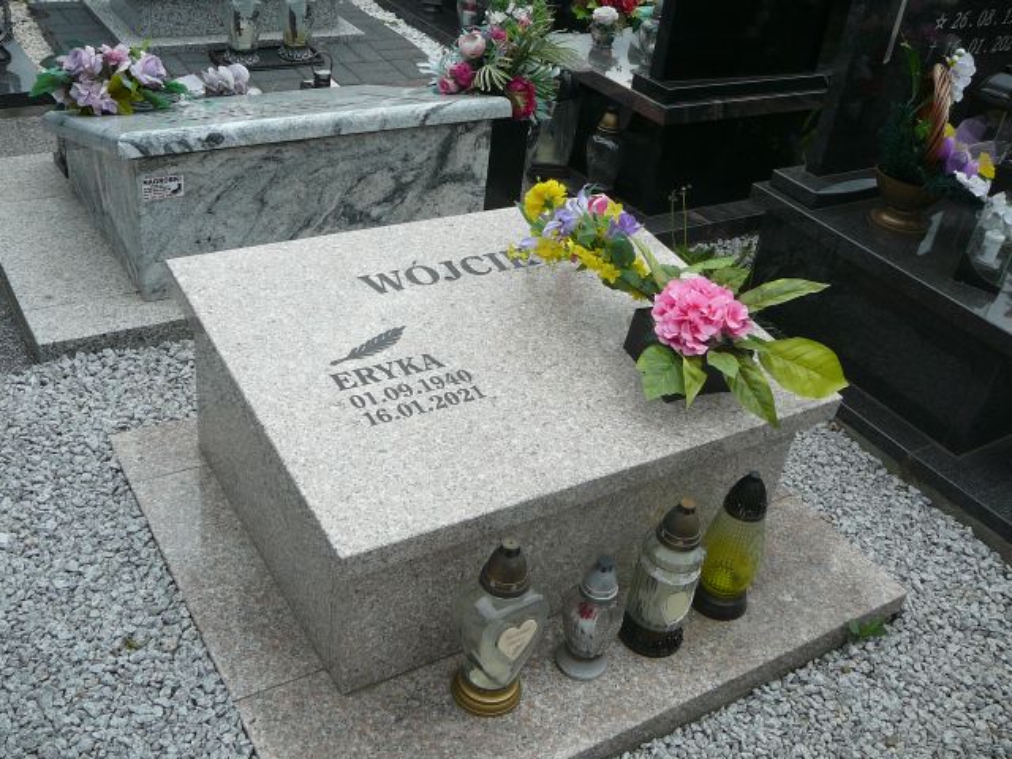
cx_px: 506
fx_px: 1023
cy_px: 380
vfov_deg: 40.7
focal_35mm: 35
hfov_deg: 52.6
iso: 80
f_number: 2.8
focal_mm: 5.2
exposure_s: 1/1000
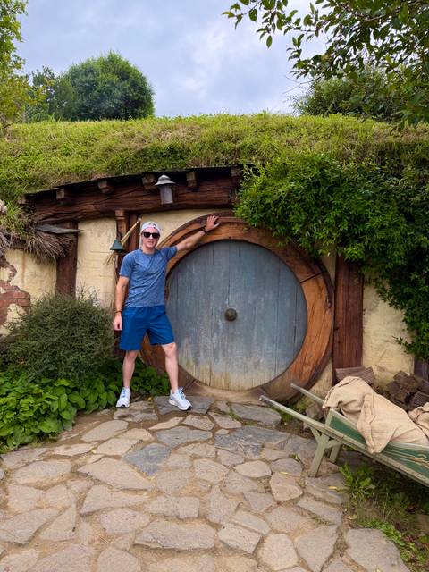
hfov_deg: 56.8
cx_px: 214
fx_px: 397
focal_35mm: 24
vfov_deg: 71.6
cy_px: 286
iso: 100
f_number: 1.78
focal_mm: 6.76
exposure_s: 1/822
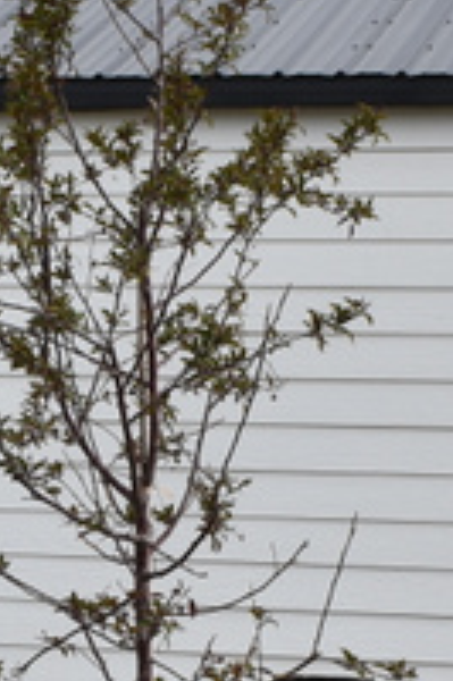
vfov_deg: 13.2
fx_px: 2912
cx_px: -112
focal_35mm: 154
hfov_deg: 8.8
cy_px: 655
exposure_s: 1/250
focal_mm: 20
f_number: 8
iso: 100
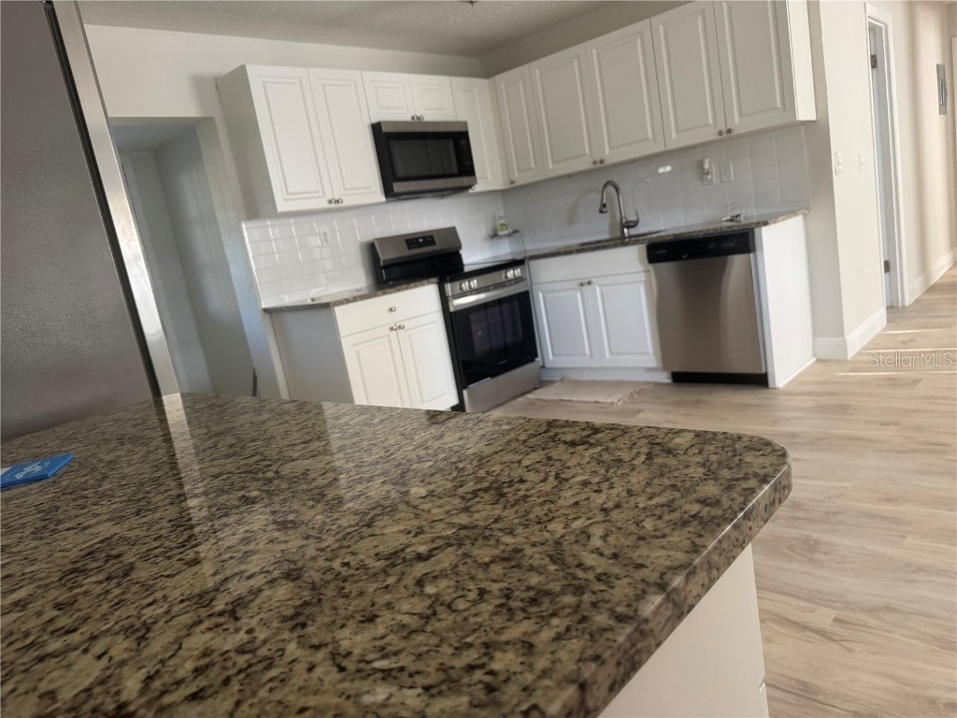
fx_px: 664
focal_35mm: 24
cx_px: 478
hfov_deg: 71.6
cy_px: 359
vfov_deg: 56.8
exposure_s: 1/74
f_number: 1.78
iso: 200
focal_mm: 6.76
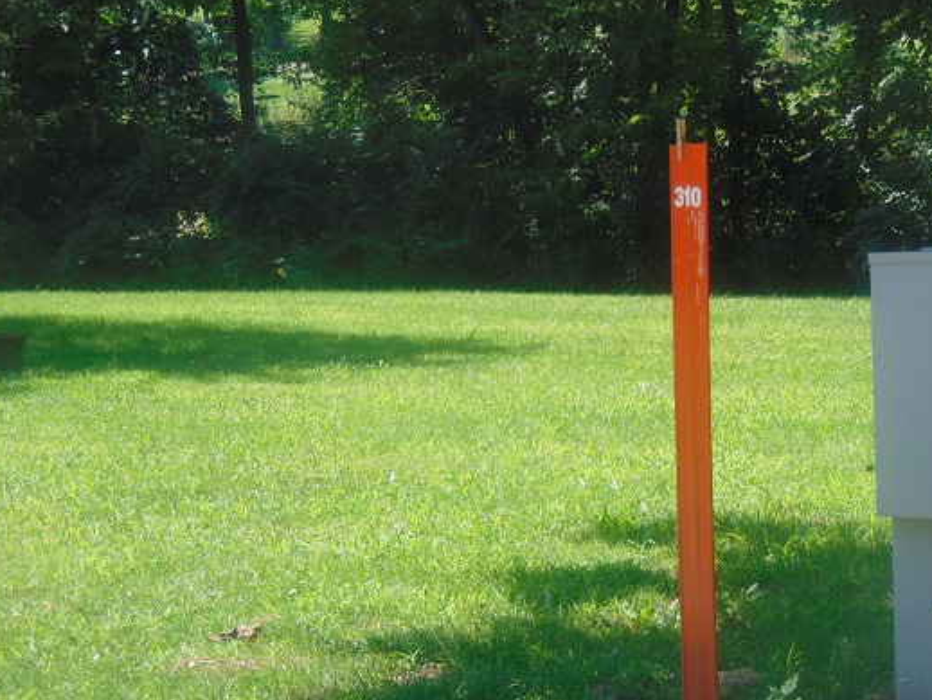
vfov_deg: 11.9
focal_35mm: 125
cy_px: 385
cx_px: 461
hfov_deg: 15.8
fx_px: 3367
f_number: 3.9
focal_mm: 19.4
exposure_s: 1/320
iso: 80
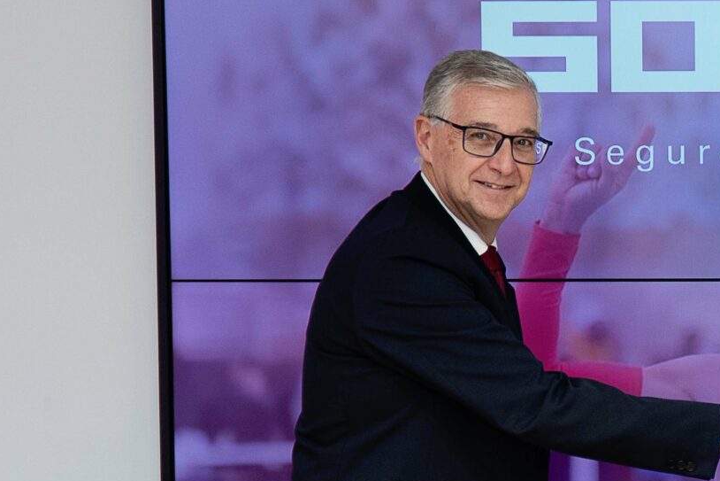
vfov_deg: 9.1
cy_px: 386
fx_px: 3020
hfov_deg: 13.3
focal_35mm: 151
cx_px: 788
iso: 200
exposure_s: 1/200
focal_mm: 32
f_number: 4
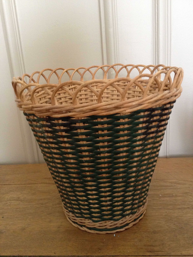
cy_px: 128
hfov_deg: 40.7
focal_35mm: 35
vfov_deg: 52.6
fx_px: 260
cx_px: 96
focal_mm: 4.28
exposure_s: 1/20
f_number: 2.4
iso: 320
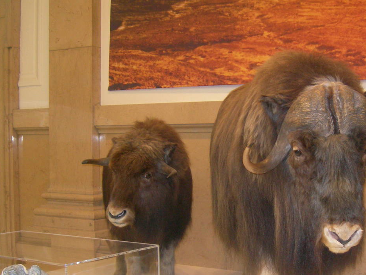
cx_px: 264
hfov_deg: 29.4
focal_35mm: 65
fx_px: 688
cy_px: 204
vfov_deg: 22.4
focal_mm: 7.8
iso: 200
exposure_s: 1/17.4
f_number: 2.8
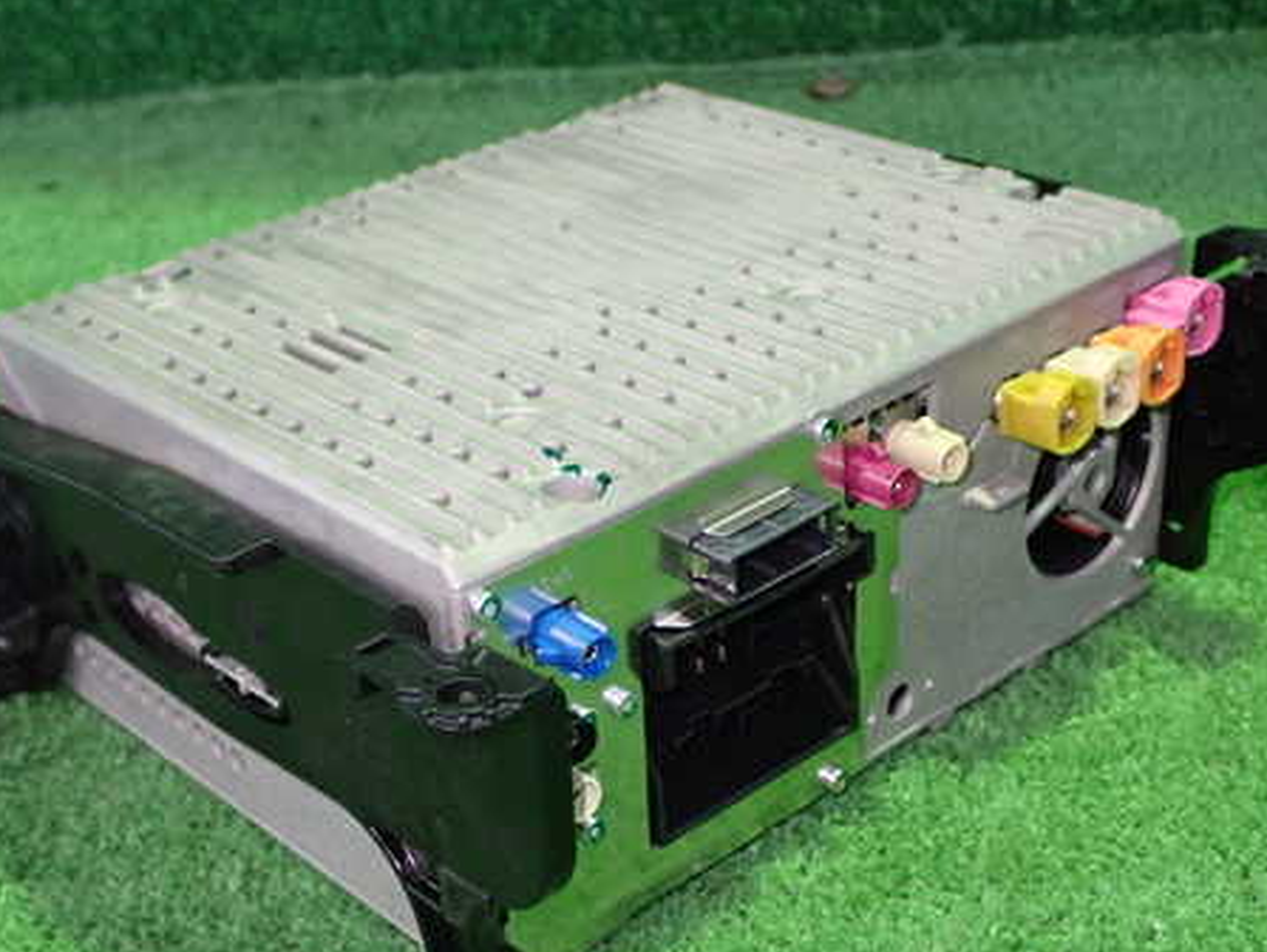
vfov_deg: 24.8
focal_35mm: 59
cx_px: 607
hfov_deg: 32.7
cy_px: 536
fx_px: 2161
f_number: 2.9
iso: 800
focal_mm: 7.84
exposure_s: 1/25
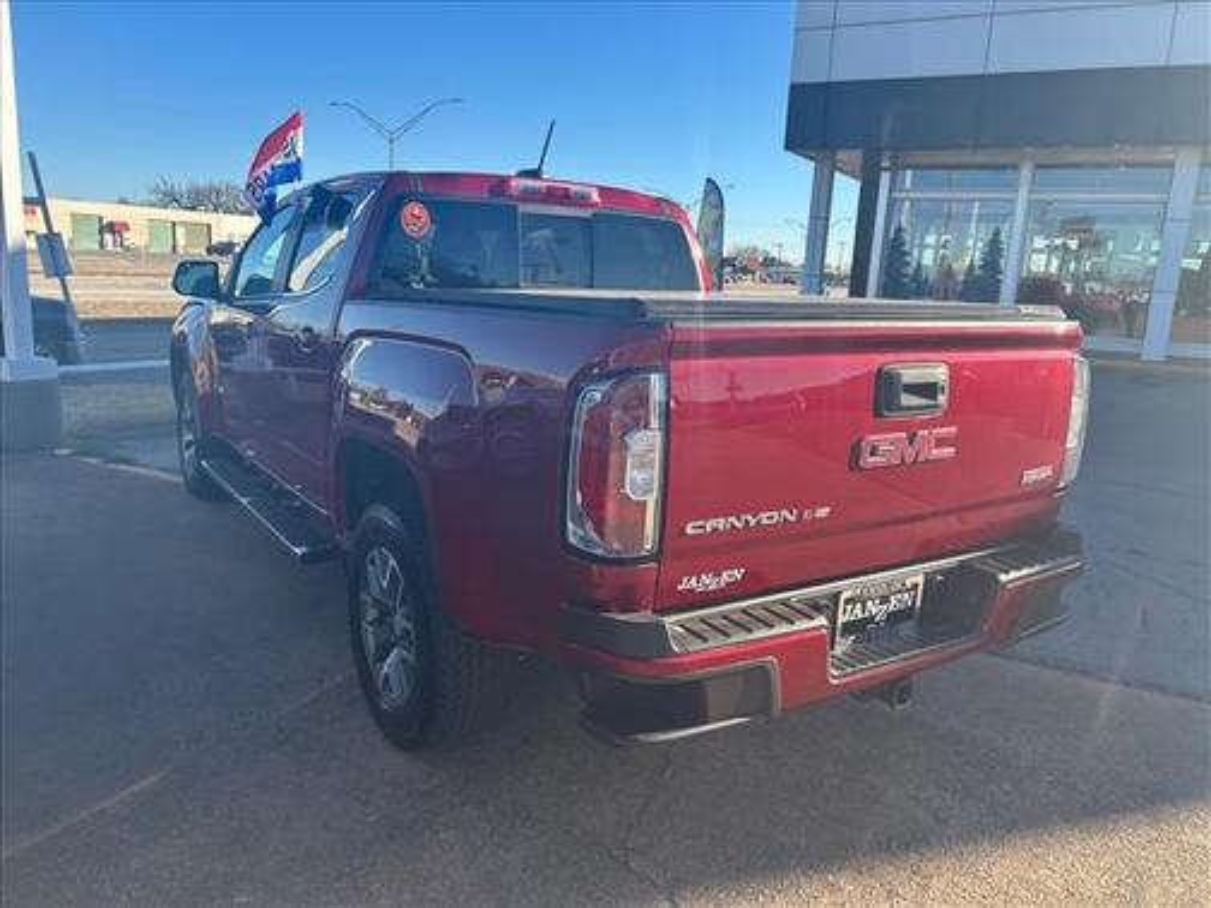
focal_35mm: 26
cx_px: 606
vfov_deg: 53.1
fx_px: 910
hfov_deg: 67.3
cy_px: 454
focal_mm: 5.7
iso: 50
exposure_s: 1/1395
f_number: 1.5
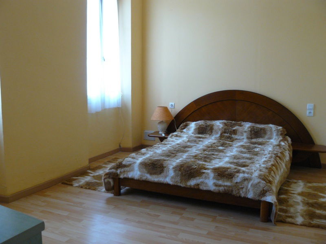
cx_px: 163
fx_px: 339
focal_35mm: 36
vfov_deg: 39.7
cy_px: 122
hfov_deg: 51.4
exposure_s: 1/30
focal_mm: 6
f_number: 2.8
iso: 200
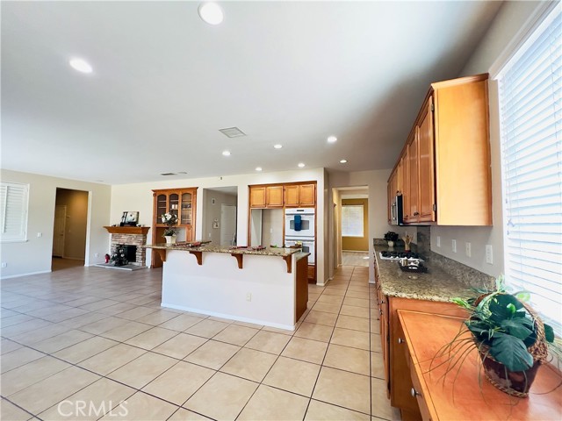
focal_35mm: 13
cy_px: 210
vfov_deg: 89.9
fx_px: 211
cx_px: 281
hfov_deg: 106.2
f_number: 1.8
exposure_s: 1/120
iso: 200
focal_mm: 1.57
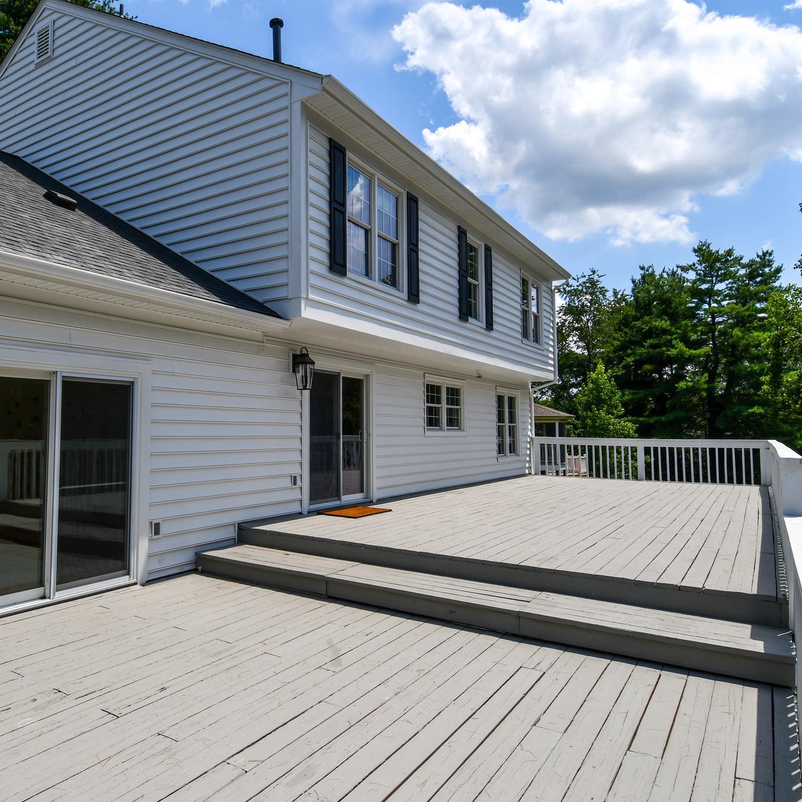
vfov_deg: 67.3
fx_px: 603
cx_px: 260
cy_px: 401
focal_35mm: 23
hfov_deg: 65.3
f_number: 10
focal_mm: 12
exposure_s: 1/400
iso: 100
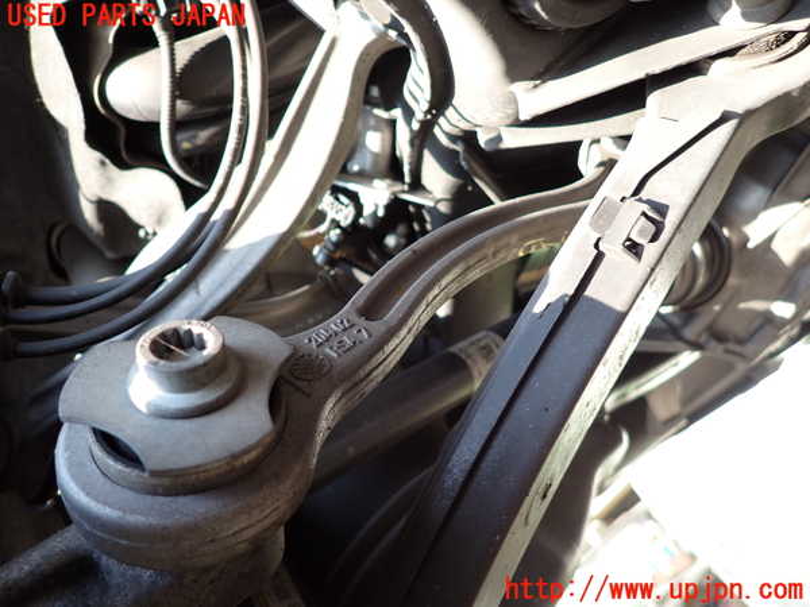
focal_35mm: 25
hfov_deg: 69.4
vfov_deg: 54.9
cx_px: 405
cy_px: 304
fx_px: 585
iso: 125
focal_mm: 4.5
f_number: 2
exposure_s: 1/125
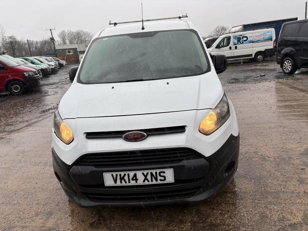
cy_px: 116
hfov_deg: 67.3
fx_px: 231
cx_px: 154
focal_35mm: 26
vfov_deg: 53.1
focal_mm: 5.96
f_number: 1.6
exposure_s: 1/122
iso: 40
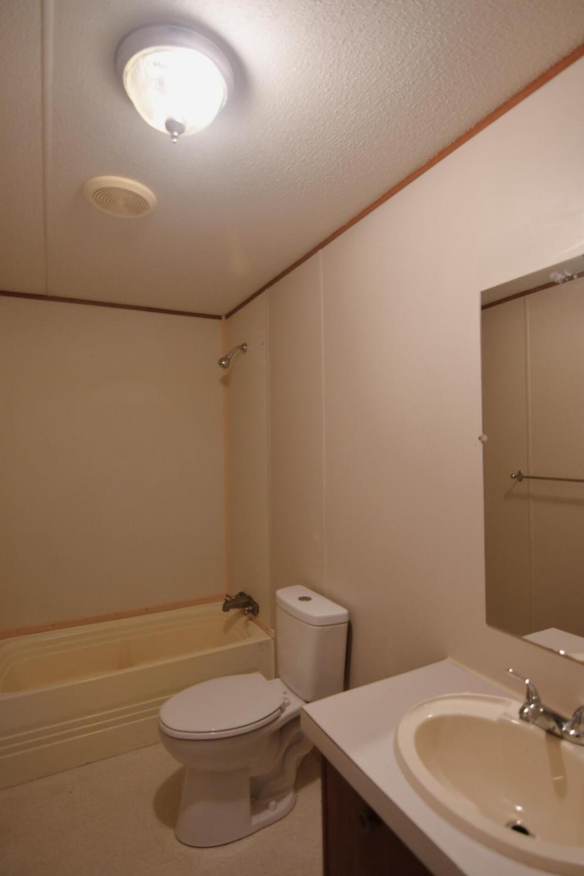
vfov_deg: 93.3
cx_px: 275
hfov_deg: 70.4
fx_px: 414
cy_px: 431
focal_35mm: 17
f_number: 2.8
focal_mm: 11
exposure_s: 1/125
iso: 800
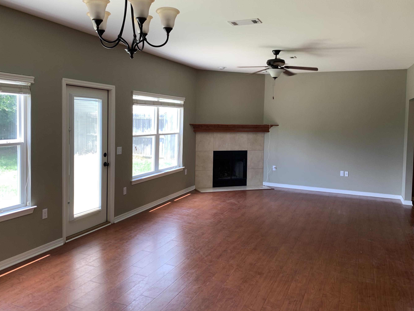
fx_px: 347
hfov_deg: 61.7
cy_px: 138
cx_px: 205
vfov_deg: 48.1
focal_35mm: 29
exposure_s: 1/120
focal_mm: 4.25
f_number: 1.8
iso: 50
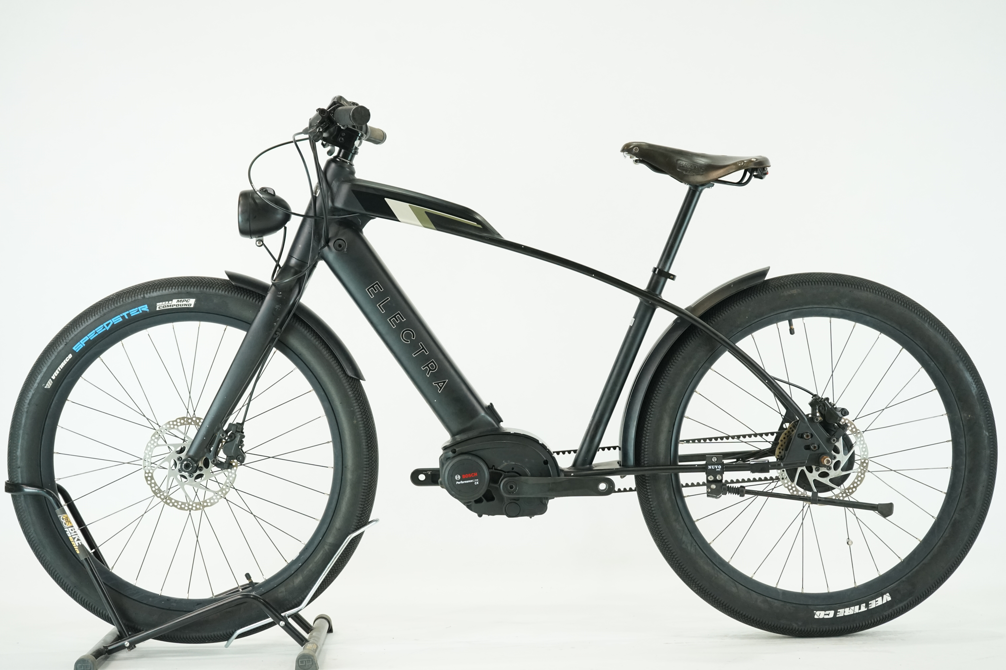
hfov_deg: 31.9
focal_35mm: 63
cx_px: 503
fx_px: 1760
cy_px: 335
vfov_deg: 21.6
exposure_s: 1/200
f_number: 6.3
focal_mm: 63
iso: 2500
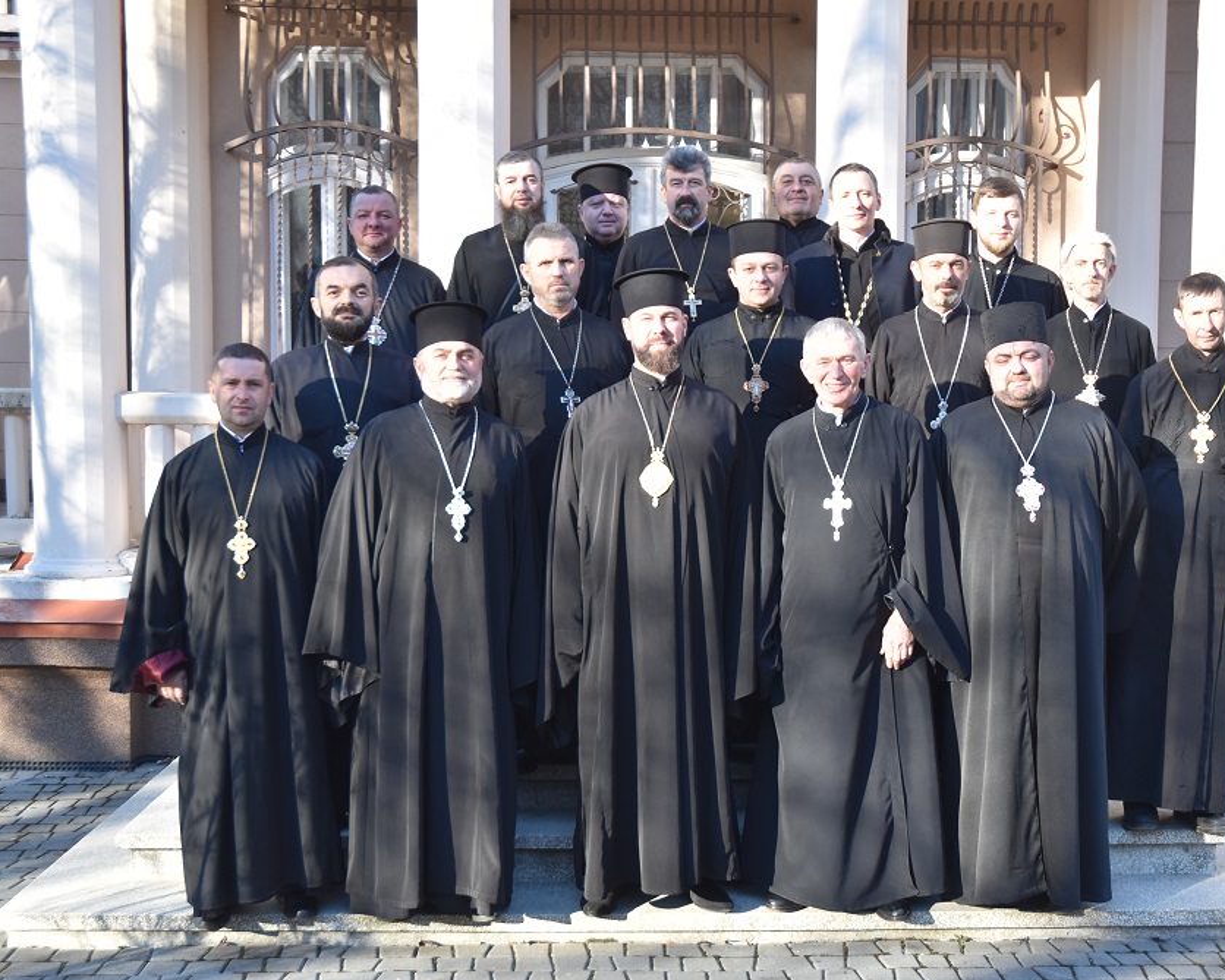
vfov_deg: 32.4
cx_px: 678
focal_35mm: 47
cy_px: 499
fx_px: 1689
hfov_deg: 39.8
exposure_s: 1/250
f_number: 4.5
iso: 400
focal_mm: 27
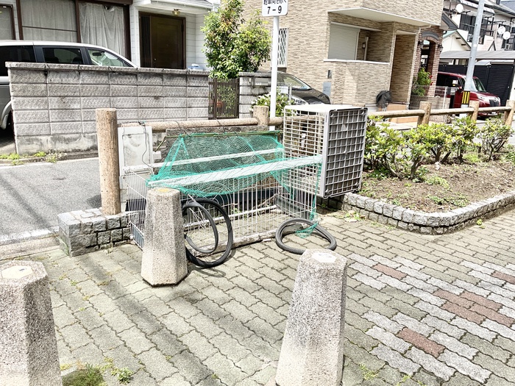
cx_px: 258
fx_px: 431
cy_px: 193
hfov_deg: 61.7
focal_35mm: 29
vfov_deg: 48.2
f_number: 1.8
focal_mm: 3
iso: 16
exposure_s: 1/1279
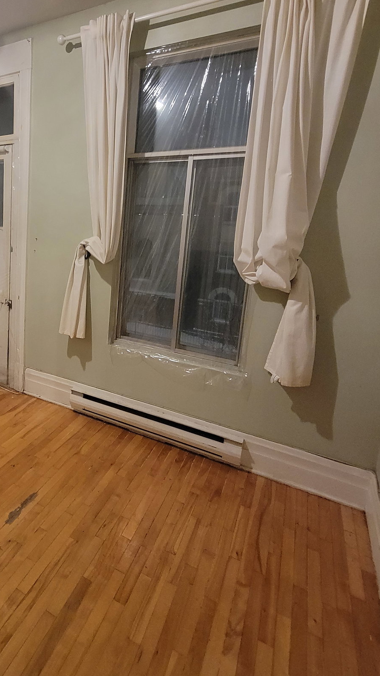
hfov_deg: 53.5
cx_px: 64
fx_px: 340
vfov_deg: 89.0
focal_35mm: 19
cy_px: 288
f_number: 2.2
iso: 800
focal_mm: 2.2
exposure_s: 1/24
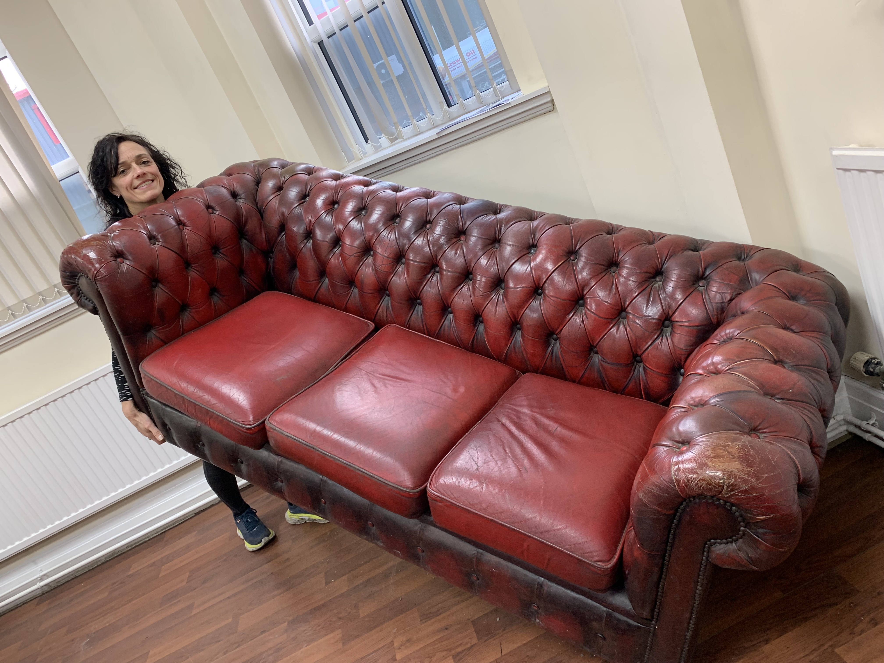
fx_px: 664
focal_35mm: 26
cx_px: 442
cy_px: 332
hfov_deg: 67.3
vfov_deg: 53.1
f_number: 1.8
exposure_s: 1/60
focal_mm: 4.25
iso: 100
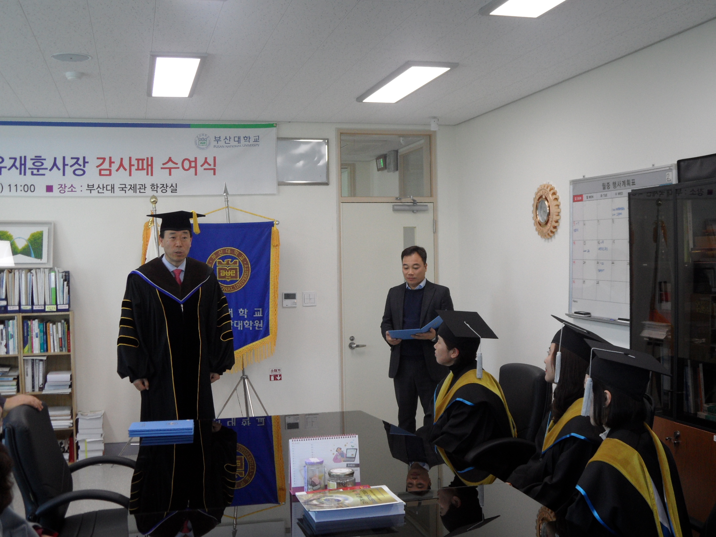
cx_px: 358
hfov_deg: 46.8
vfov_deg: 36.0
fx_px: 827
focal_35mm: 40
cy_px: 268
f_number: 3.6
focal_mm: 6.5
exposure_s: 1/45
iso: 120
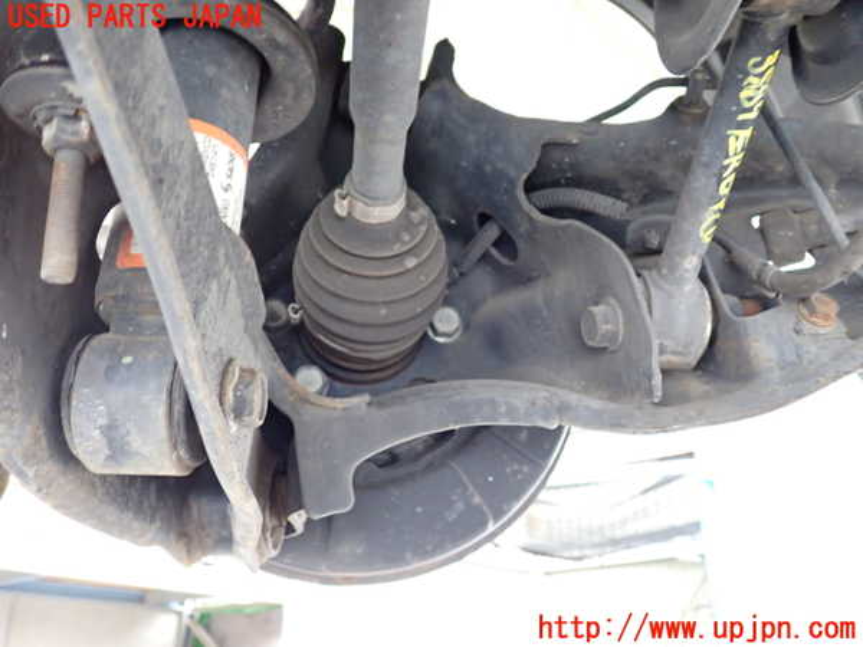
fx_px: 748
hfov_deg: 60.0
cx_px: 432
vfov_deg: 46.8
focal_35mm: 30
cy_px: 324
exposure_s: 1/30
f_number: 2.3
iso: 800
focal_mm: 5.4
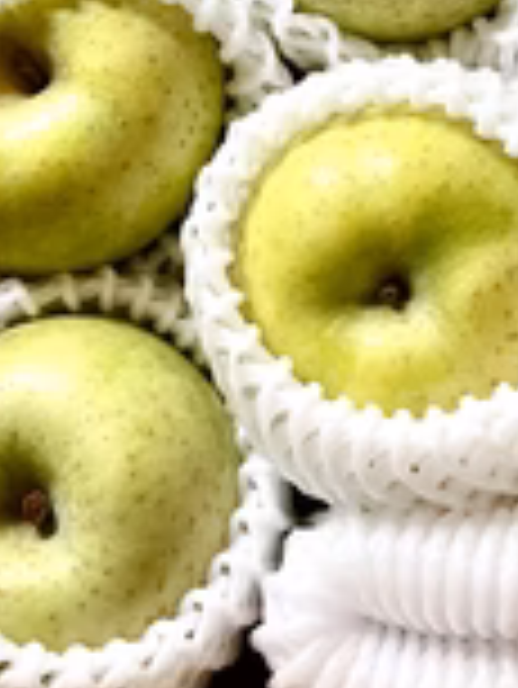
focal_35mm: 68
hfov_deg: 21.5
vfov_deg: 25.0
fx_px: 1355
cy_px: -193
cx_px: 383
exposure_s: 1/50
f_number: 1.6
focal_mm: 5.1
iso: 320
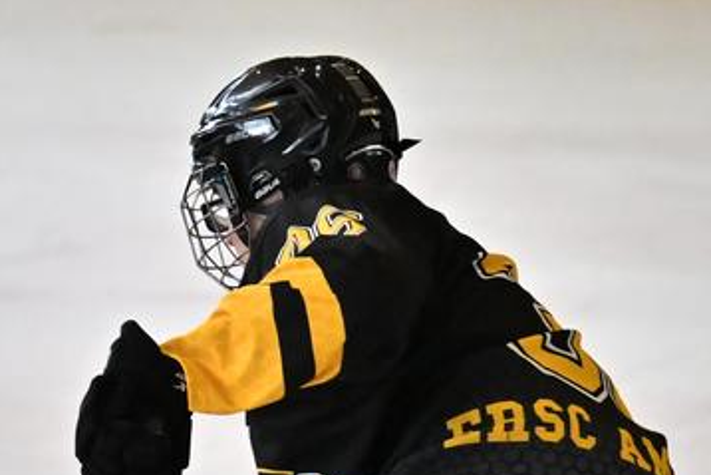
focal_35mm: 777
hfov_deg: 2.6
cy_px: 217
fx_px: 15351
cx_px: -640
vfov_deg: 1.8
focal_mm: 145
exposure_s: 1/1600
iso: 3200
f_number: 2.8
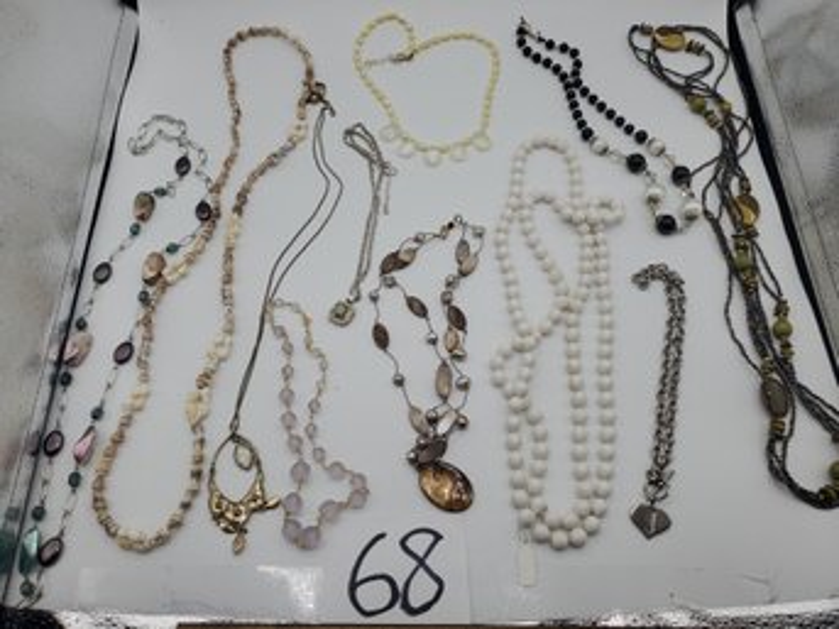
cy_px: 314
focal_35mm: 26
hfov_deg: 67.3
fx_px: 630
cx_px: 420
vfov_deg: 53.0
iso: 50
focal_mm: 4.3
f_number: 2.4
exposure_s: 1/783
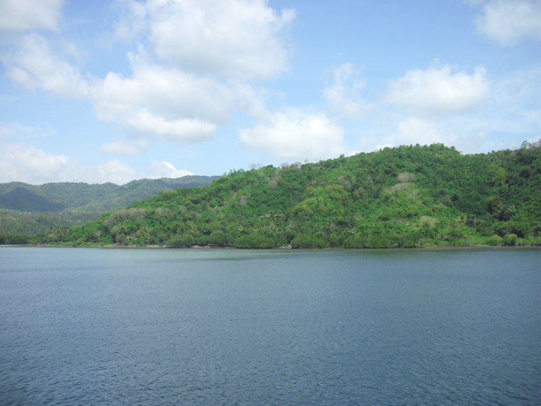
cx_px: 270
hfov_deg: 49.0
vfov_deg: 37.7
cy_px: 203
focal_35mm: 38
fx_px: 594
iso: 100
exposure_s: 1/200
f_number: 8
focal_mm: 6.2
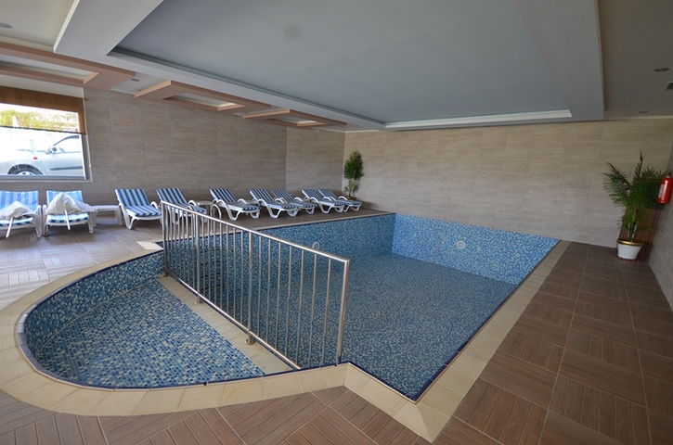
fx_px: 280
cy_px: 222
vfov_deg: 77.1
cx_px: 336
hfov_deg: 100.5
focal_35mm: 15
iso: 560
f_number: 4
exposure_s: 1/60
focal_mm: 10
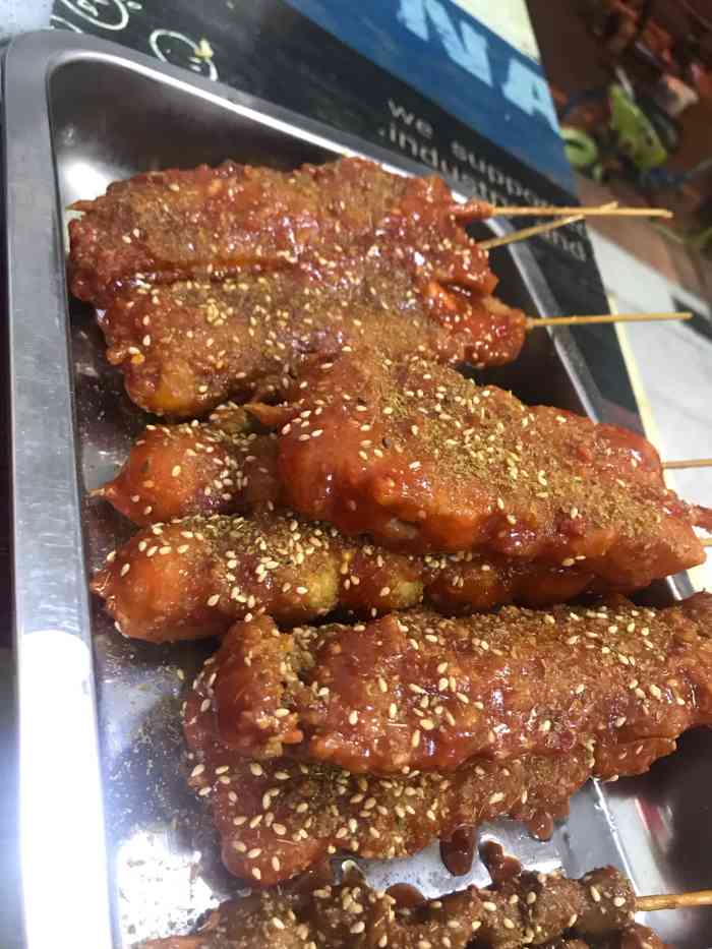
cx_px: 356
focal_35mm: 28
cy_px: 474
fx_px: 768
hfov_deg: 49.8
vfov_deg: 63.4
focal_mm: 3.99
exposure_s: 1/14
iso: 100
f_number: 1.8
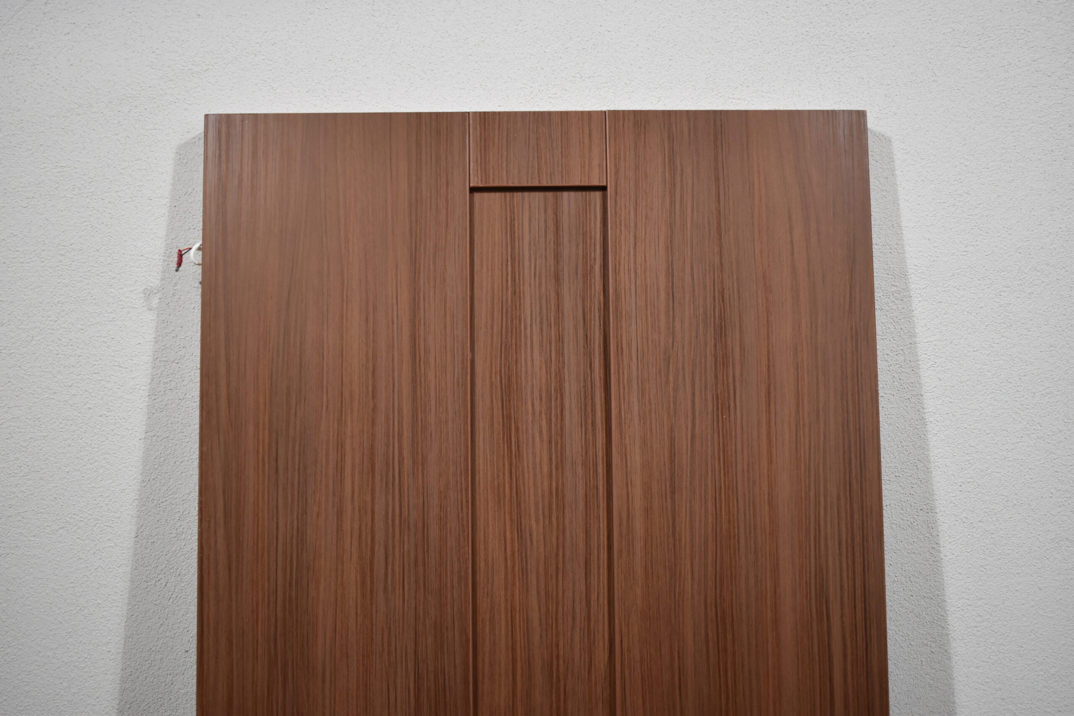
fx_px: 1253
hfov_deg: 46.4
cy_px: 358
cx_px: 537
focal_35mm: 42
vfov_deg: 31.9
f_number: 4.2
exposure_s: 1/250
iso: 800
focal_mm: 28
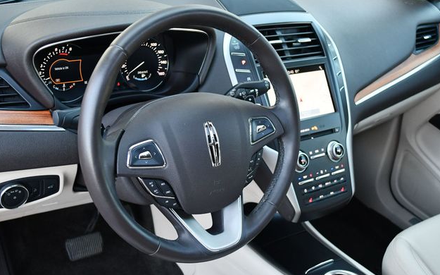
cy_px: 128
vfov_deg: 28.0
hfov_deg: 43.5
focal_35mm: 46
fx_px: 551
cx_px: 218
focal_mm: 22
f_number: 4
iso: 800
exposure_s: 1/160
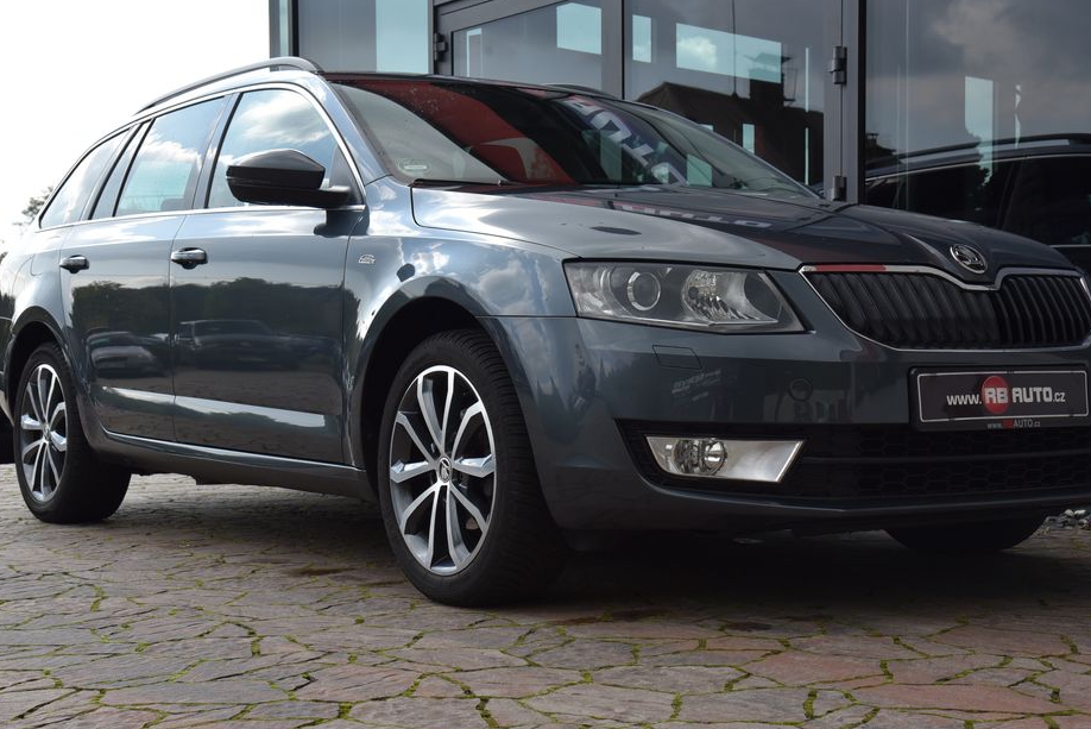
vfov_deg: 23.4
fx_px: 1758
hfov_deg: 34.5
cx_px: 575
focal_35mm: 58
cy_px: 327
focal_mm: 52
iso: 500
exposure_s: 1/400
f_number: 9
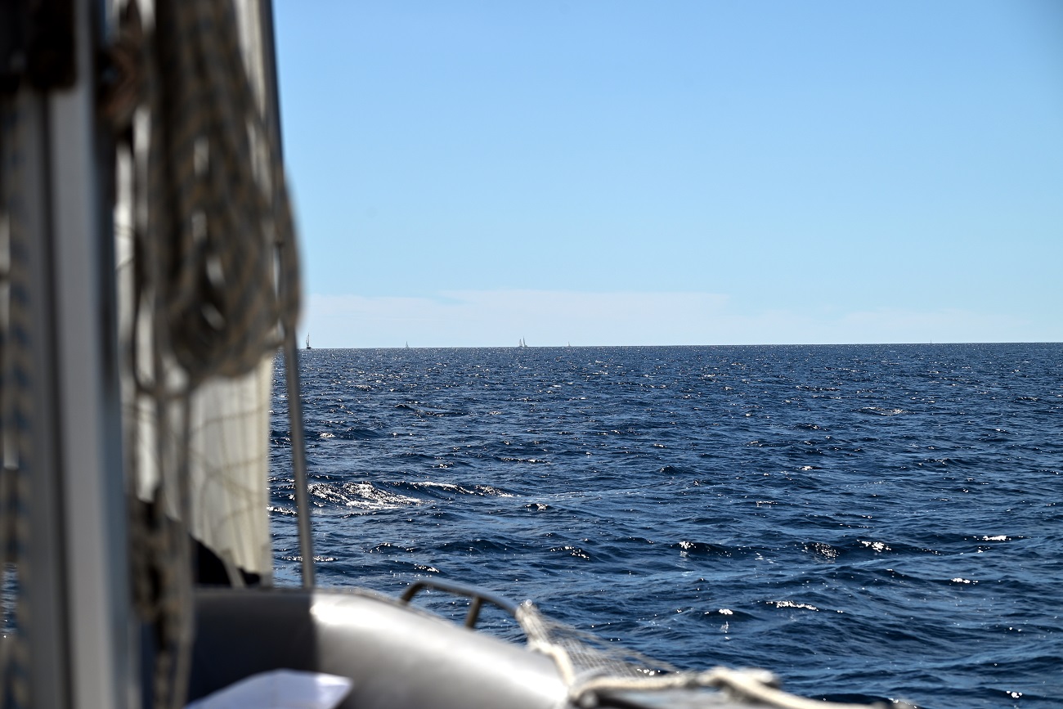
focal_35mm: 102
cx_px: 532
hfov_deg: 20.0
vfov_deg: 13.4
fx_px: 3012
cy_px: 354
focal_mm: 102
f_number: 8
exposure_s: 1/1000
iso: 100
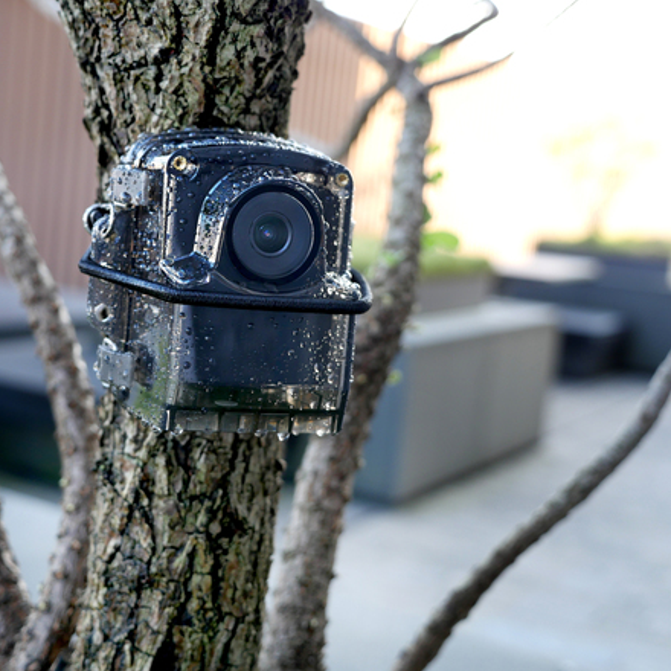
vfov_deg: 32.2
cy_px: 329
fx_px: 1162
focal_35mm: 53
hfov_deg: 32.2
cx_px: 302
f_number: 2.8
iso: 200
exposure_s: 1/160
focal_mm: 22
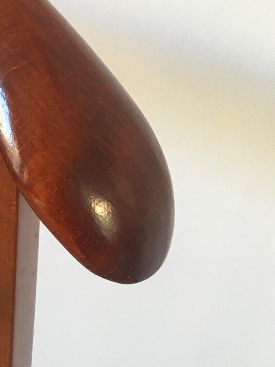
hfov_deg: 17.2
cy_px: -49
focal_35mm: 81
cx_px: -74
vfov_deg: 22.6
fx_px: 858
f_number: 2.2
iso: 100
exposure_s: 1/33
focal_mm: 4.15
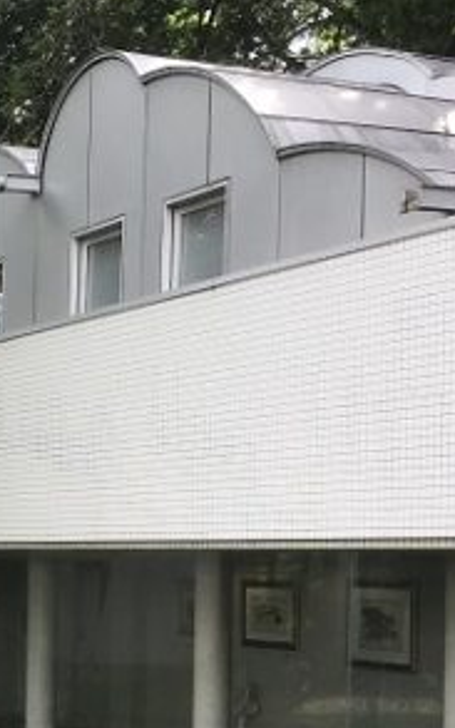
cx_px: -231
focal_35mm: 86
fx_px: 1707
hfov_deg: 14.2
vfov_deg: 23.8
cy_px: 571
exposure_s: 1/221
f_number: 2.4
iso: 25
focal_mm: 3.3
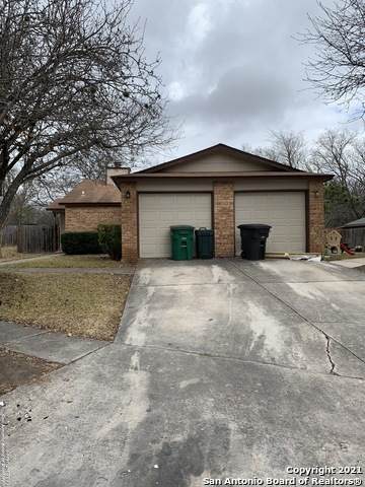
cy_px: 244
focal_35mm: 26
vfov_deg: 67.3
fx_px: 366
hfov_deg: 53.1
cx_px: 182
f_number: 1.8
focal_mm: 4.25
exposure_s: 1/1585
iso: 25
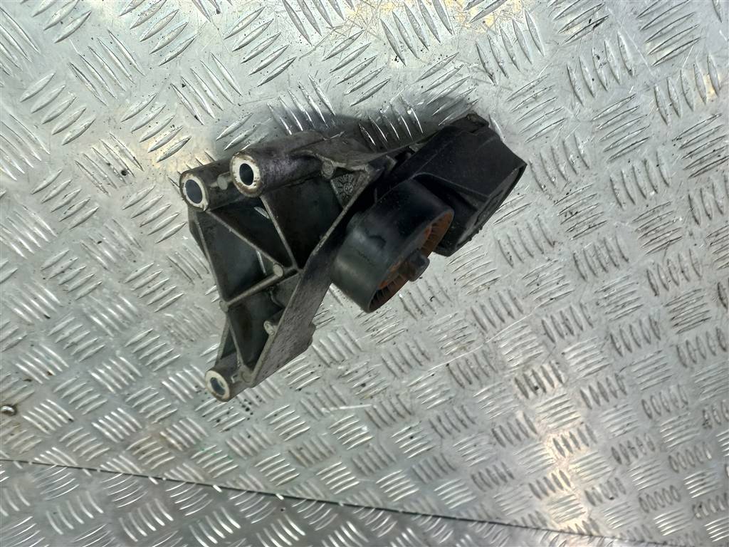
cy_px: 274
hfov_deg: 69.4
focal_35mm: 25
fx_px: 526
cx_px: 364
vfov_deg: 54.9
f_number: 1.8
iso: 80
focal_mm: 4.6
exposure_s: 1/50
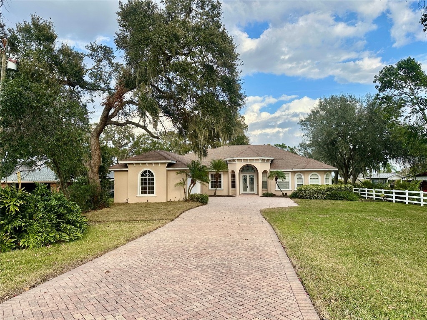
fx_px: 296
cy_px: 160
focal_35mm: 24
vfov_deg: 56.8
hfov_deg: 71.6
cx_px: 214
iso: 80
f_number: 1.78
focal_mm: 6.86
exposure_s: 1/1988
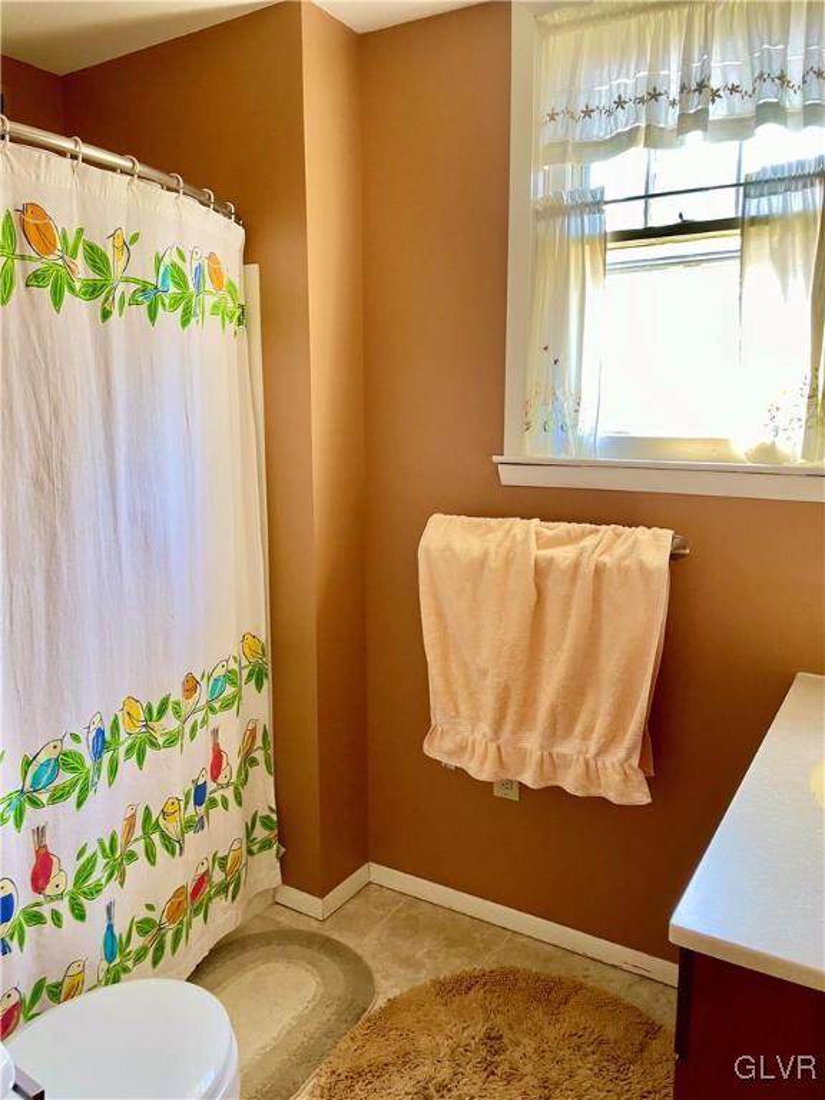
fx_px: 826
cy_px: 550
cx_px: 412
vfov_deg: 67.3
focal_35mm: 26
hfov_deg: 53.1
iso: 125
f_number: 1.6
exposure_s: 1/60
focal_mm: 4.2
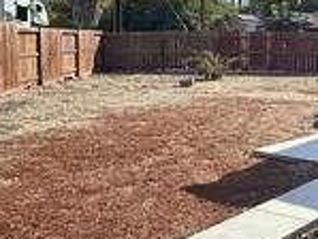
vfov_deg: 24.1
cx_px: 309
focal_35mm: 60
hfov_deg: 30.2
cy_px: 47
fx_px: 552
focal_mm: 2.22
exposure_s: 1/2976
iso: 50
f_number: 2.2
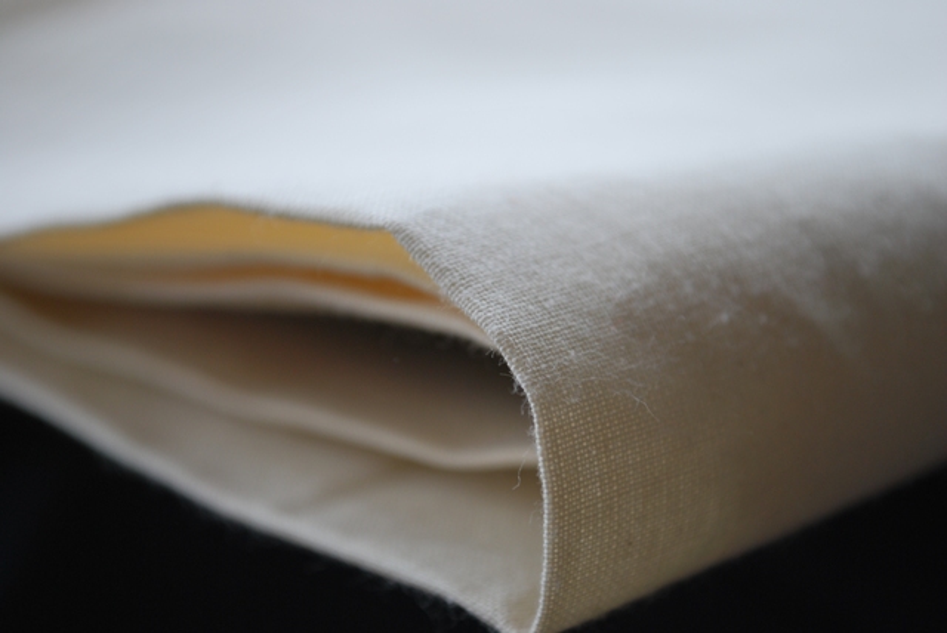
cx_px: 474
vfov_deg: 16.6
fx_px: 2172
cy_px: 316
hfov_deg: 24.6
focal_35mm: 82
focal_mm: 55
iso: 200
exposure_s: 1/100
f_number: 5.6
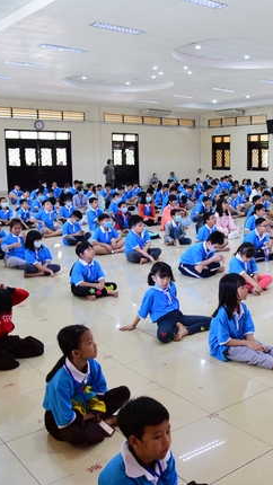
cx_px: 261
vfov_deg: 52.8
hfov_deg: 29.5
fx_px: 489
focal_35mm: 38
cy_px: 244
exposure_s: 1/50
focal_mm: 24
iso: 1250
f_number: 4.5
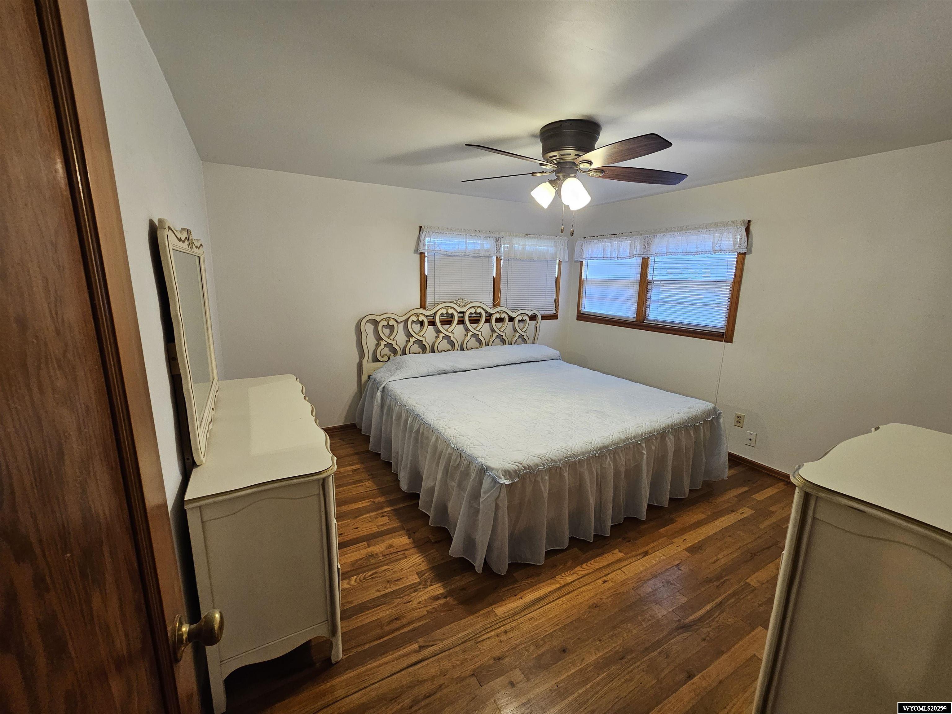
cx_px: 476
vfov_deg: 89.9
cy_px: 357
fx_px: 358
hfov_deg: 106.2
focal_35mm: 13
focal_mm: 2.2
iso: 200
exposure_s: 1/60
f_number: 2.2
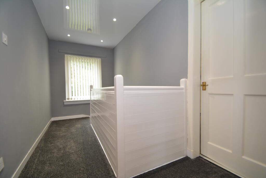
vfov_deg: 77.4
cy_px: 89
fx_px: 111
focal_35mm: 15
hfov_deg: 100.4
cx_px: 133
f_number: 4.5
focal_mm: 10
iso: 100
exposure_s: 1/15
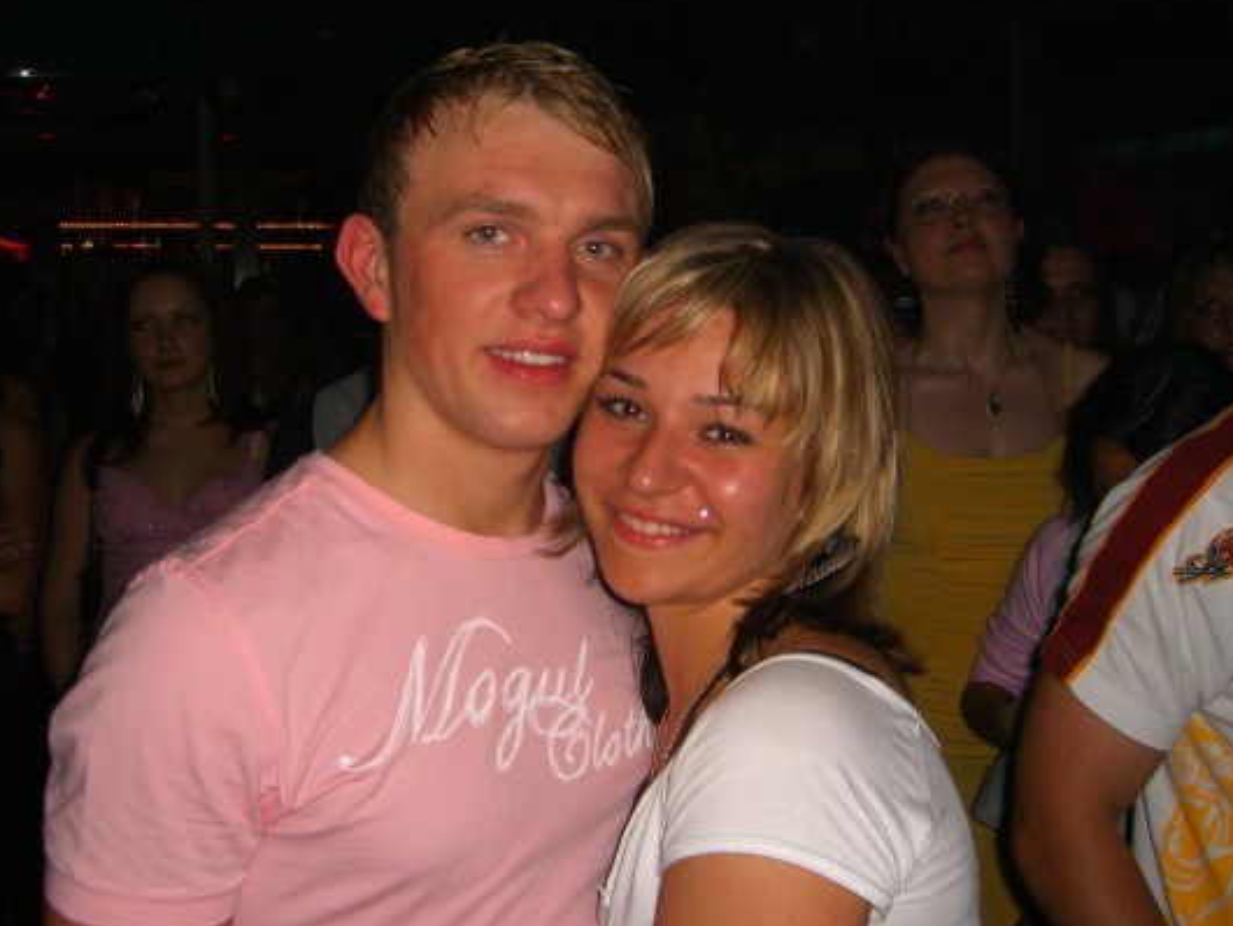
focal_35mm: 43
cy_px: 451
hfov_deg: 43.8
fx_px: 1532
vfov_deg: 33.6
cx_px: 568
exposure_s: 1/60
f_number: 2.8
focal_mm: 7.9
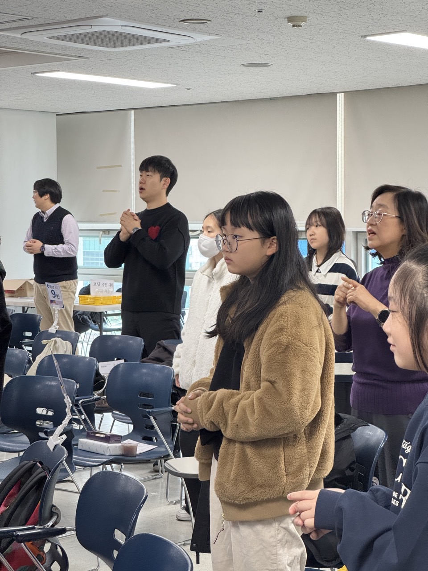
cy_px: 286
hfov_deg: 19.1
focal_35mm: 77
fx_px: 1269
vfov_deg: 25.3
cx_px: 214
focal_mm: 9
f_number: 2.8
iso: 400
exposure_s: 1/60
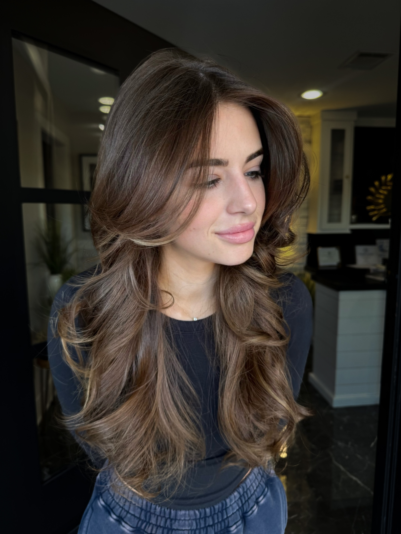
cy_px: 267
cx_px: 200
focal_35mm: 24
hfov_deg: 56.8
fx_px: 371
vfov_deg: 71.6
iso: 80
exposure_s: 1/120
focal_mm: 6.76
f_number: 1.8
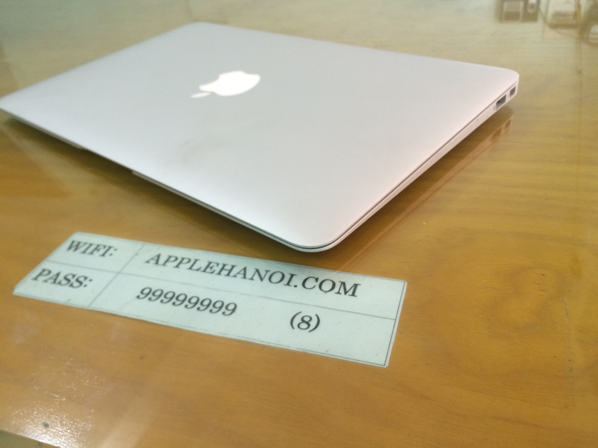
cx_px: 299
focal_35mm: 29
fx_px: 501
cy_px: 224
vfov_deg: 48.2
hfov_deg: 61.7
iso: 125
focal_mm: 4.15
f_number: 2.2
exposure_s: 1/33
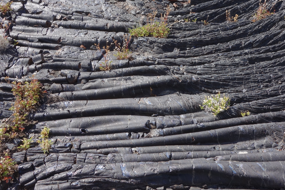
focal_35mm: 47
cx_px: 165
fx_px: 372
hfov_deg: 41.8
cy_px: 42
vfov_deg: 28.1
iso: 125
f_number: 8
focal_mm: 10.4
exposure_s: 1/125
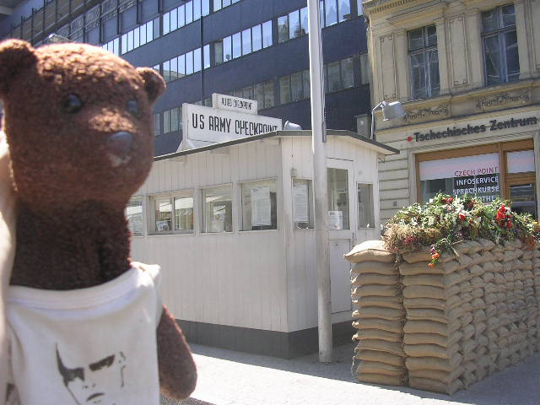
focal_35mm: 38
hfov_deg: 49.0
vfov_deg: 37.7
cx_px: 270
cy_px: 202
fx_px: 593
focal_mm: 5.8
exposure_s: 1/360
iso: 50
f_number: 2.8
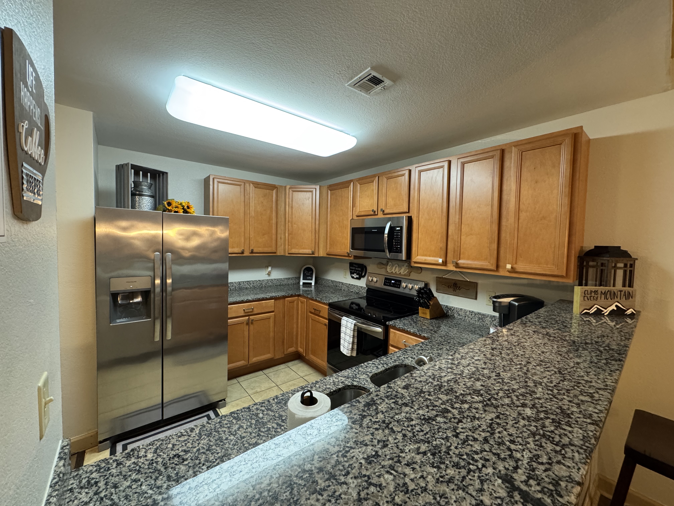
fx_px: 273
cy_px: 253
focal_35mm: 14
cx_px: 337
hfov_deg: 102.1
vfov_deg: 85.7
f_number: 2.2
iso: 320
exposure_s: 1/60
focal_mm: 2.22
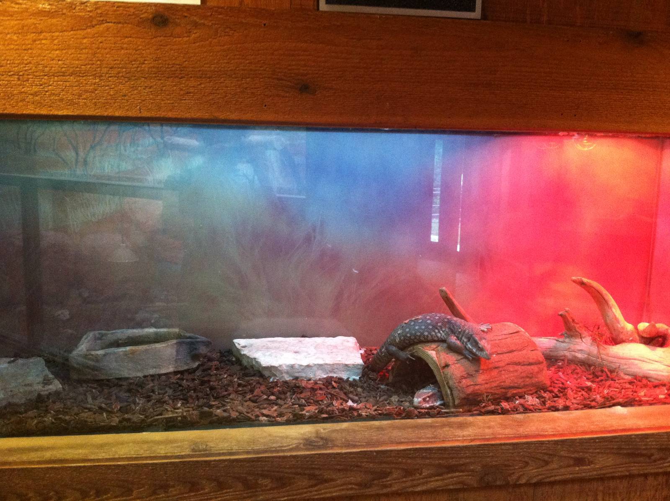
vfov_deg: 40.6
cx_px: 335
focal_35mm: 35
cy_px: 250
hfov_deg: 52.7
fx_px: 676
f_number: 2.8
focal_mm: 3.85
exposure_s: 1/15
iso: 320
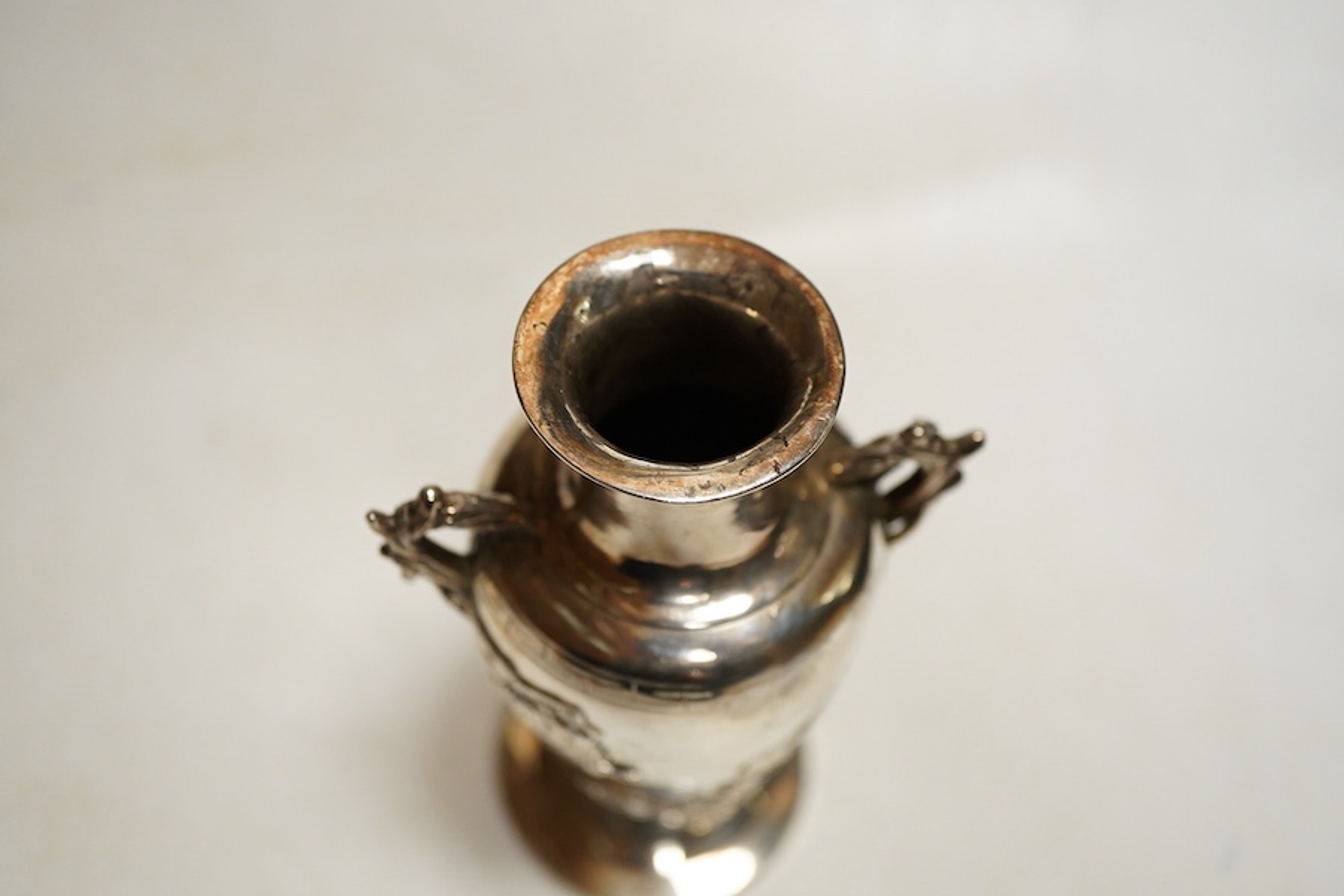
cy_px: 448
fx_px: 1680
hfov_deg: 43.6
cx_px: 672
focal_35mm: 45
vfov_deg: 29.9
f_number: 3.5
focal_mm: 30
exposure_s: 1/125
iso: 1250
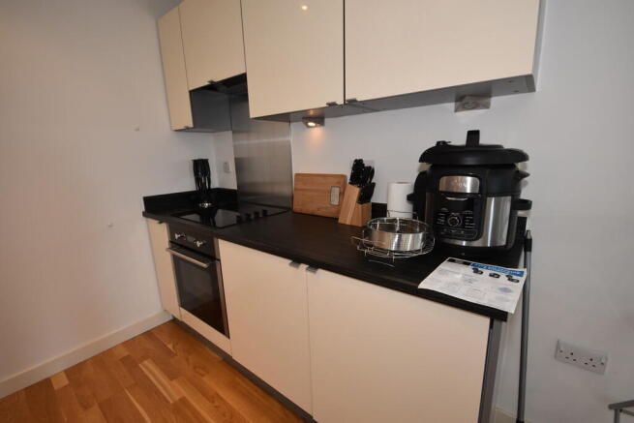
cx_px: 317
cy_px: 212
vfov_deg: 77.4
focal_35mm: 15
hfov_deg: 100.4
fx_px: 264
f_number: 4.5
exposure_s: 1/160
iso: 800
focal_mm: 10
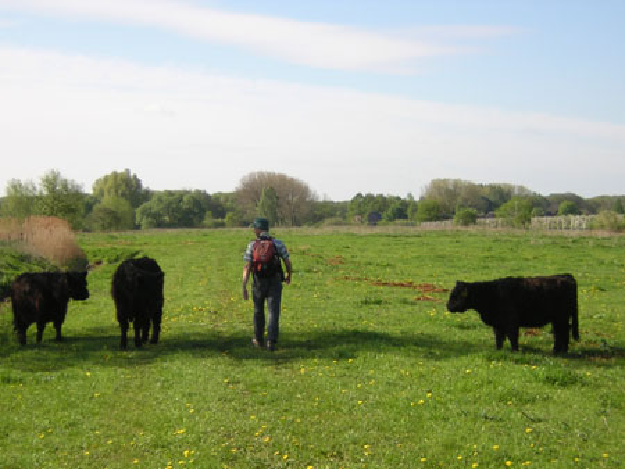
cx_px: 312
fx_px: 1463
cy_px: 234
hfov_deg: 24.1
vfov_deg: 18.2
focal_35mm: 81
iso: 100
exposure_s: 1/365
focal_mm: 10.6
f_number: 4
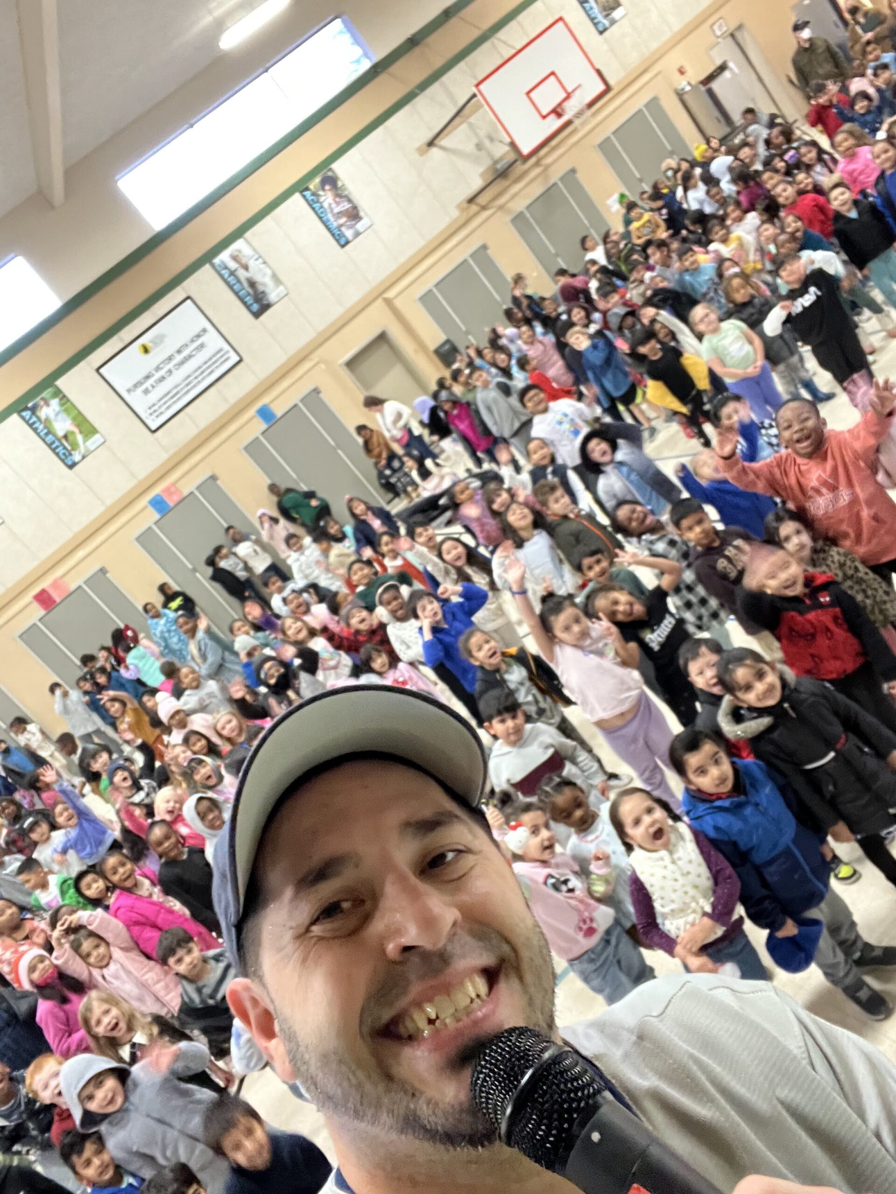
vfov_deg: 60.0
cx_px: 448
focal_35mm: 30
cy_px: 597
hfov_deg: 46.8
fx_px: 1035
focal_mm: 2.71
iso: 640
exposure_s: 1/24
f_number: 2.2
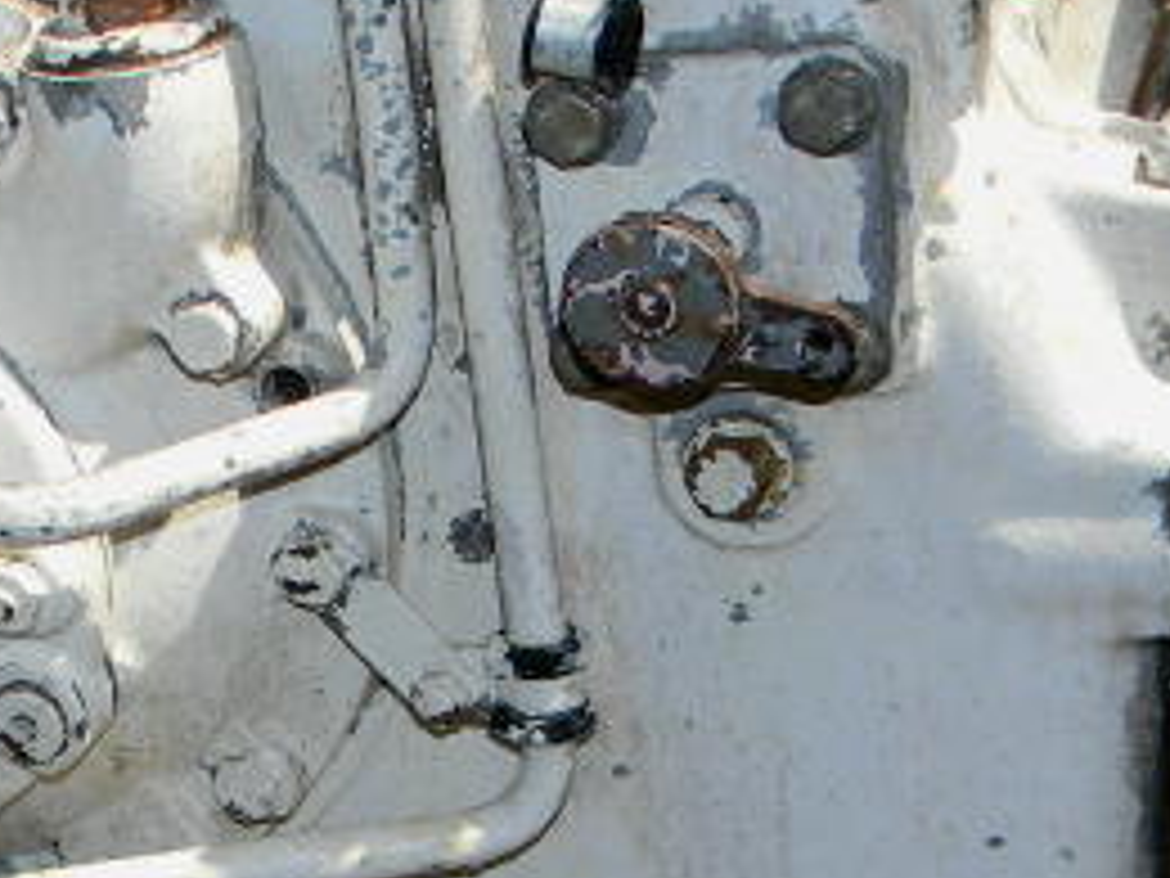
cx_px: -144
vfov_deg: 17.1
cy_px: 644
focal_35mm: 86
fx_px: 2907
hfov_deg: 21.5
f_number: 3.5
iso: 80
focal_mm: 5
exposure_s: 1/842
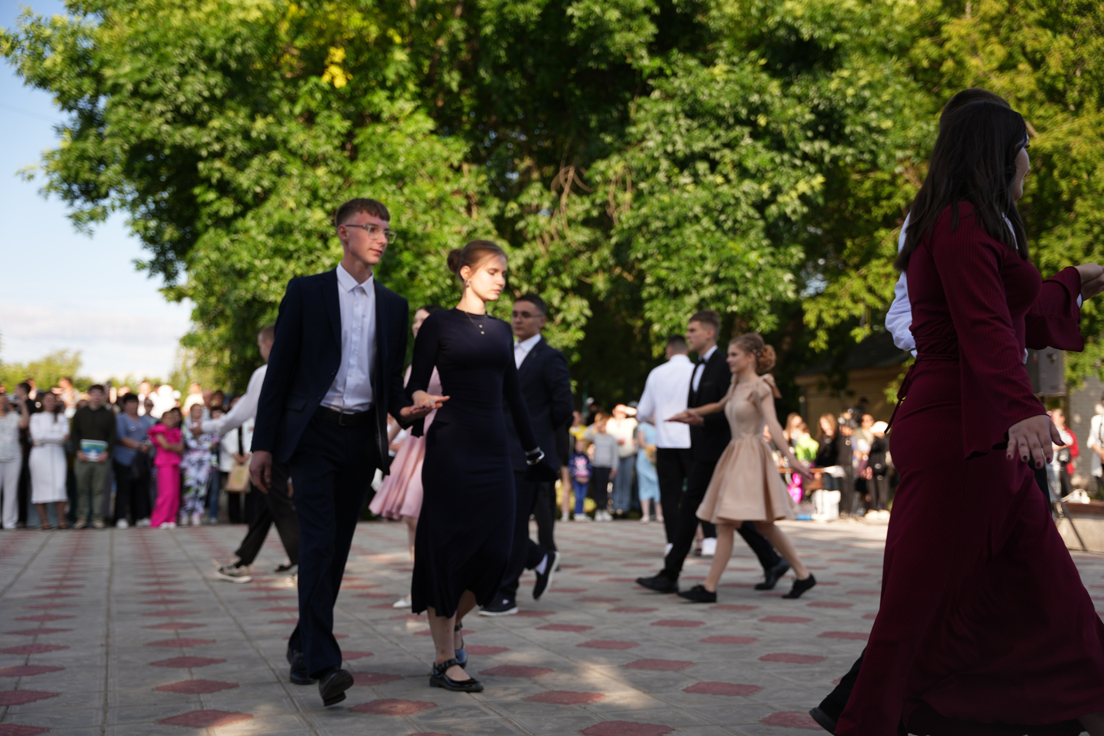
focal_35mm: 44
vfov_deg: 30.3
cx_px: 552
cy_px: 368
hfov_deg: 44.2
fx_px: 1359
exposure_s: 1/500
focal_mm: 44.3
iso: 160
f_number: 2.8
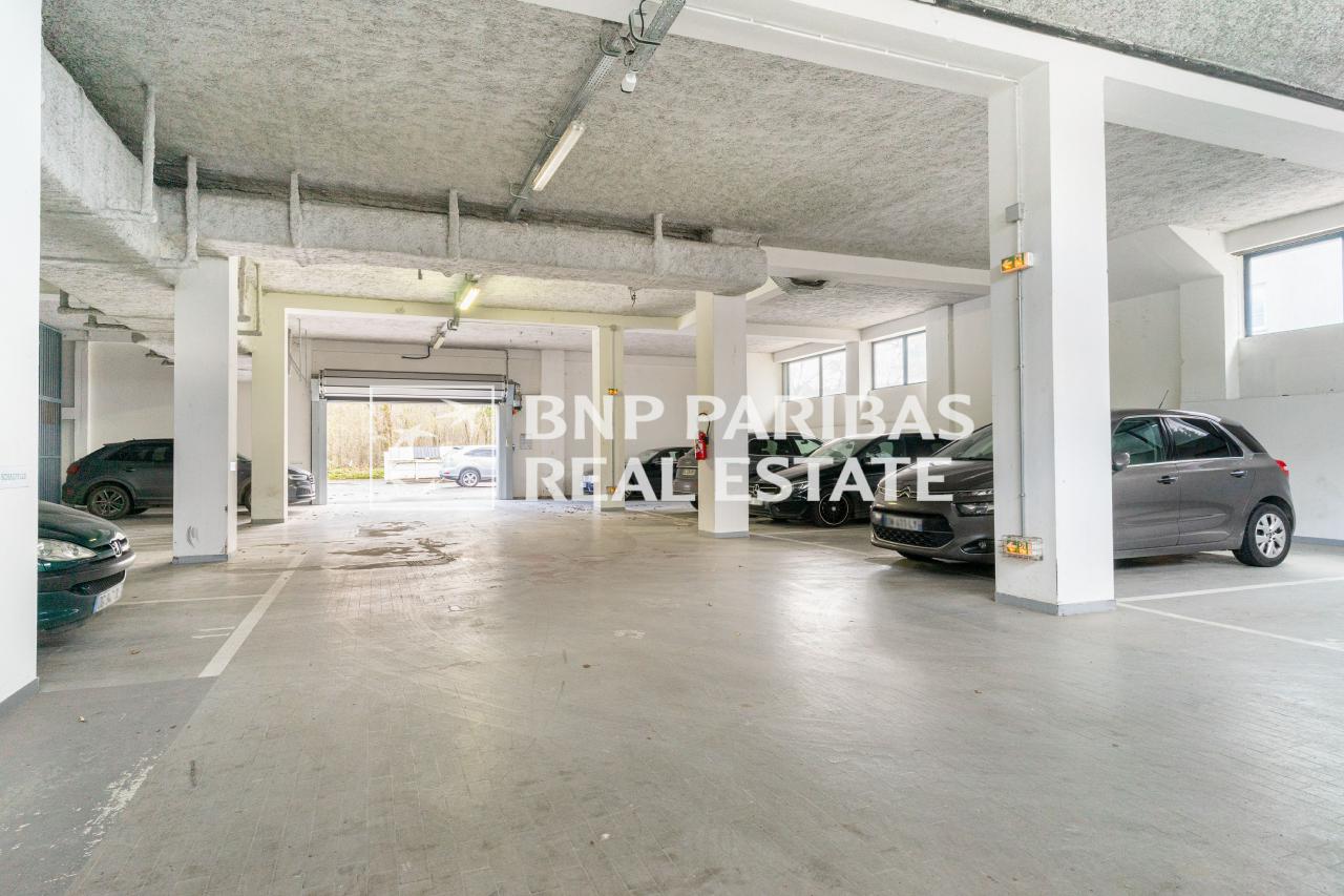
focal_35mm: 19
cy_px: 448
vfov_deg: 64.5
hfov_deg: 86.9
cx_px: 672
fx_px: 709
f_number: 14
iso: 400
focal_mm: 19
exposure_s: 1/1.25
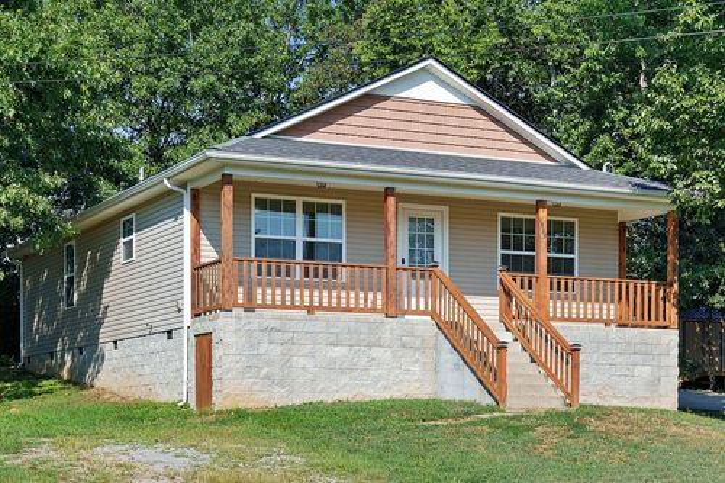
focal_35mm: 33
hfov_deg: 57.2
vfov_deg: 39.9
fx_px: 664
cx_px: 362
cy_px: 242
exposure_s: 1/320
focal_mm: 33
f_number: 8
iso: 125
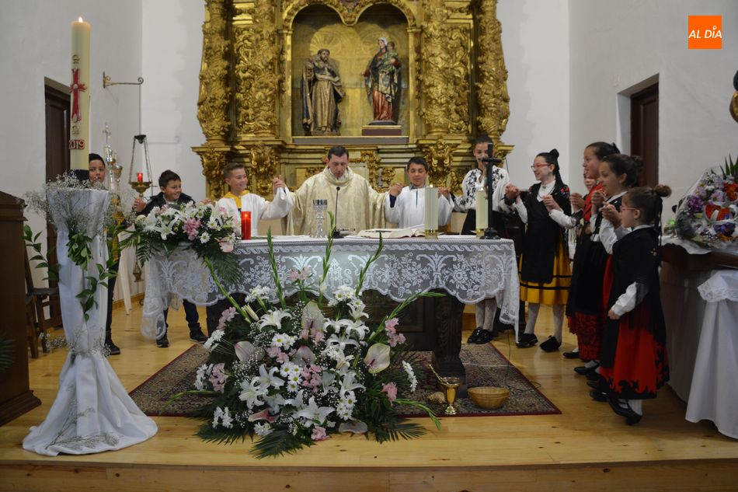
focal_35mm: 27
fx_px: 553
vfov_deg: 47.9
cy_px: 246
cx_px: 369
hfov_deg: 67.4
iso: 1000
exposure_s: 1/30
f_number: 8
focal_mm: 18
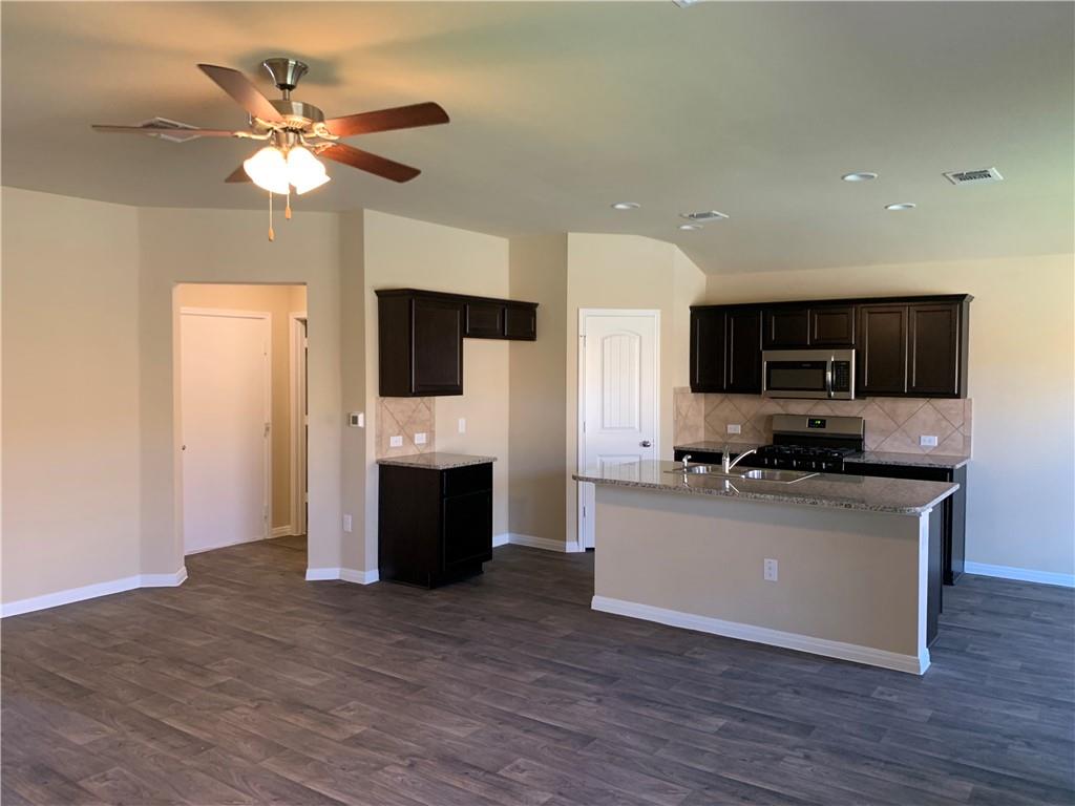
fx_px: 807
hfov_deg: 67.3
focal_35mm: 26
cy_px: 403
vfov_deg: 53.1
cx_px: 538
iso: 200
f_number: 1.8
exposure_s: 1/60
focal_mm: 4.25
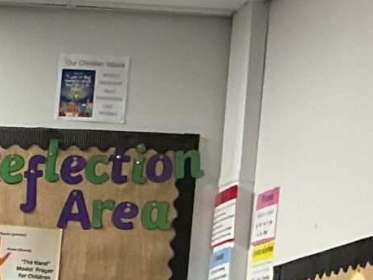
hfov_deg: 11.6
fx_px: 1747
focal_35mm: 162
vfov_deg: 8.5
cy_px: 628
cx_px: -225
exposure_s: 1/60
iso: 100
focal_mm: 3
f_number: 1.8
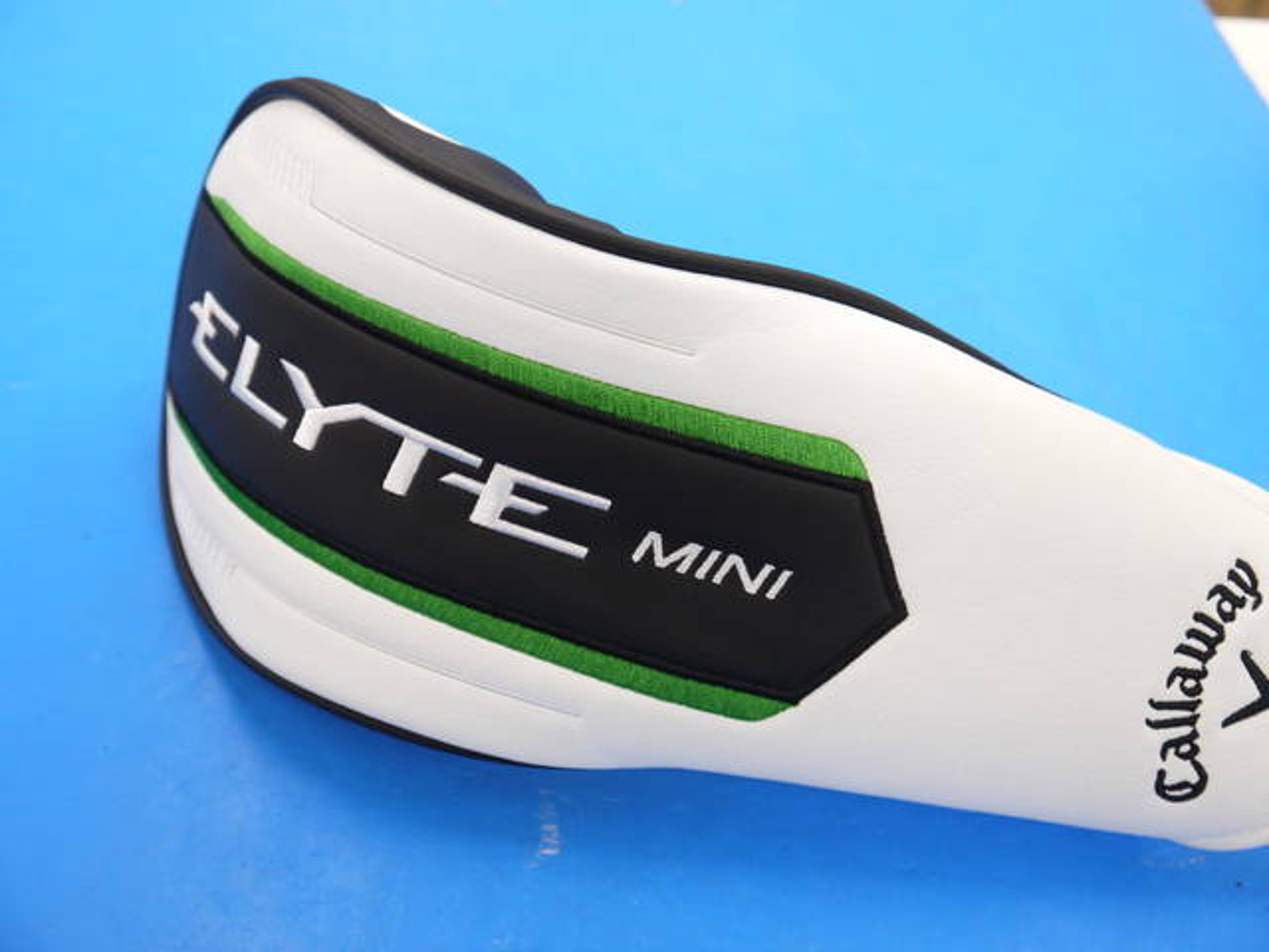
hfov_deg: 42.9
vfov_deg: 32.9
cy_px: 476
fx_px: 1613
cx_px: 634
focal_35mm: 44
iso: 500
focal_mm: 22
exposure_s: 1/125
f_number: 4.4
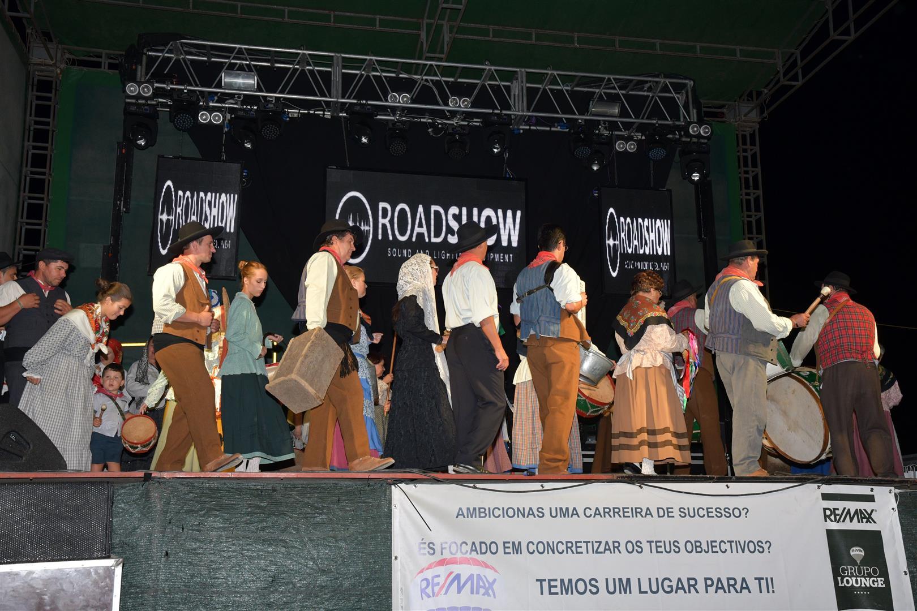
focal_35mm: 40
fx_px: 1032
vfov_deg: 33.0
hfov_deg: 47.9
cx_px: 458
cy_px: 306
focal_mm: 27
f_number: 7.1
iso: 1000
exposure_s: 1/160
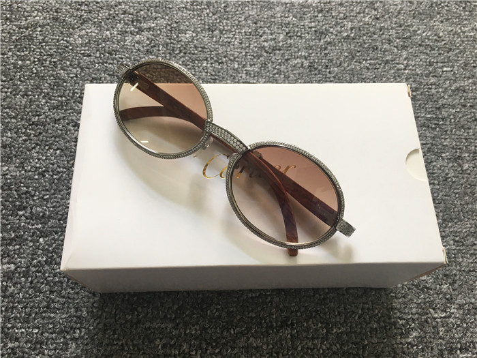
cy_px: 179
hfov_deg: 61.7
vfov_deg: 48.2
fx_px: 400
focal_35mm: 29
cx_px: 238
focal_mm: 4.15
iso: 32
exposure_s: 1/33
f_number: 2.2
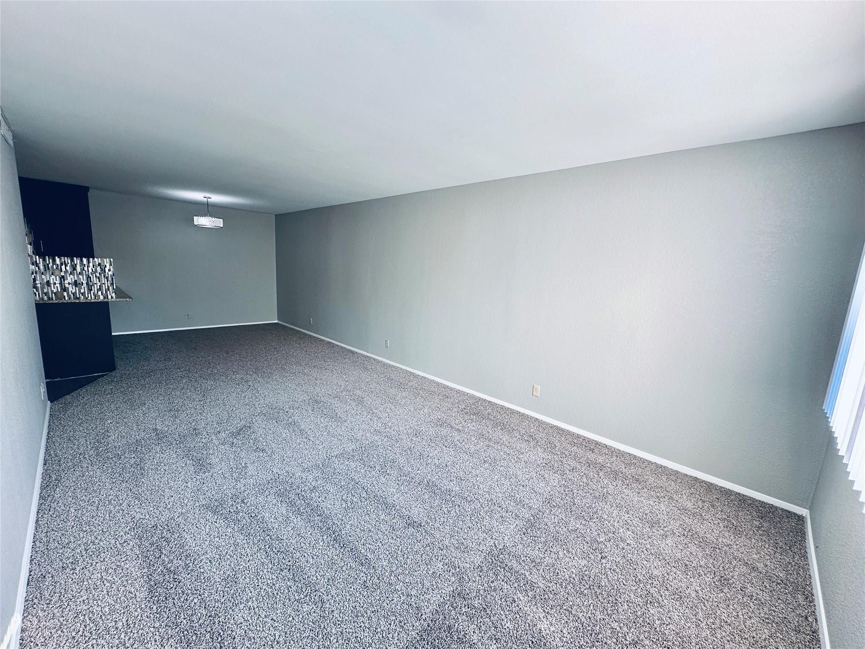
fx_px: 350
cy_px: 324
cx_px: 432
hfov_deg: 102.1
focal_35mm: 14
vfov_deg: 85.7
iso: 64
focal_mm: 2.22
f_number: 2.2
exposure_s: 1/99
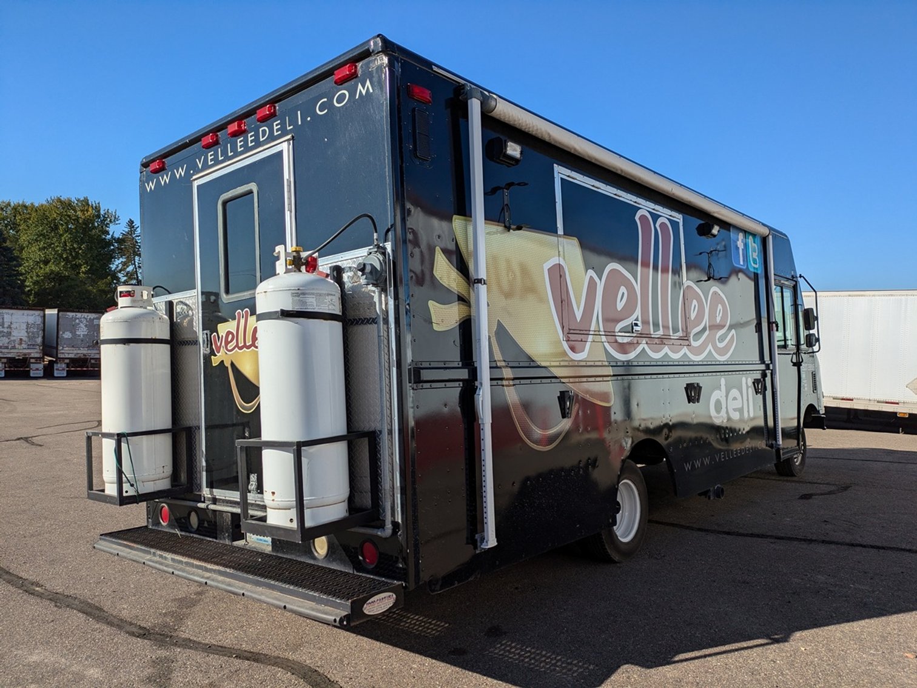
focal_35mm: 25
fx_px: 662
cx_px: 458
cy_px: 344
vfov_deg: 54.9
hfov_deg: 69.4
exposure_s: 1/3226
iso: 45
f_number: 1.89
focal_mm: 5.43
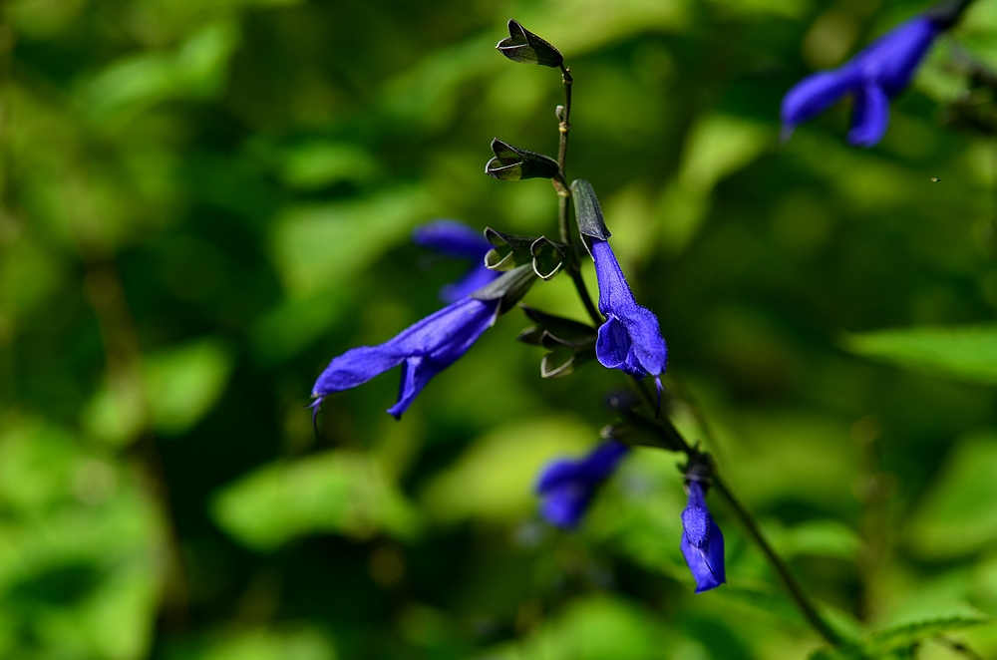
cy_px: 330
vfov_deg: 7.5
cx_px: 498
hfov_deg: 11.3
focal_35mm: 183
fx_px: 5057
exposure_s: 1/640
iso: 100
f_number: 5
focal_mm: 122
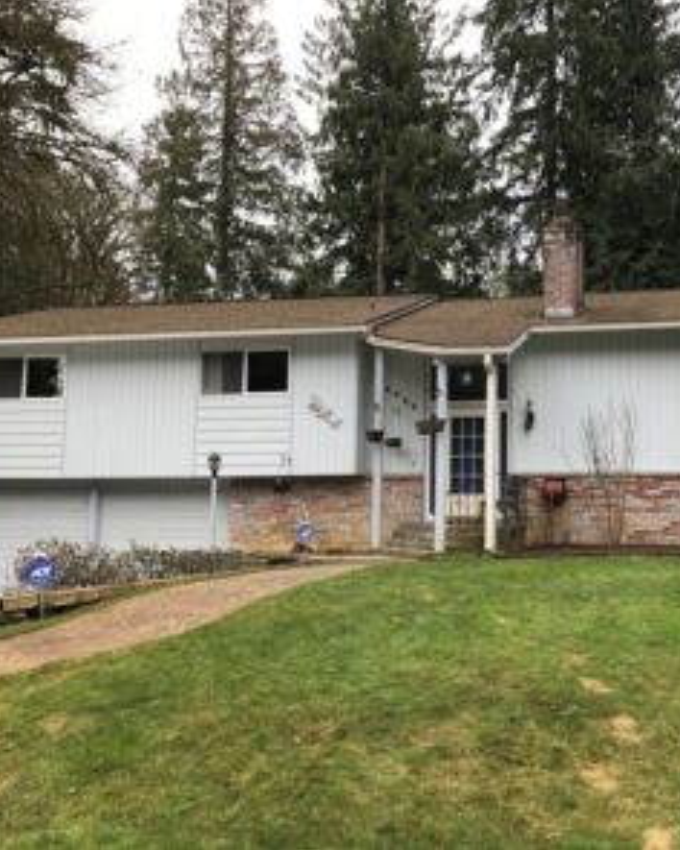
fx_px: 931
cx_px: 504
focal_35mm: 37
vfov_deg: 49.1
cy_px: 421
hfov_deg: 39.1
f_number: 1.8
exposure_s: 1/346
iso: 20
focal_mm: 3.99
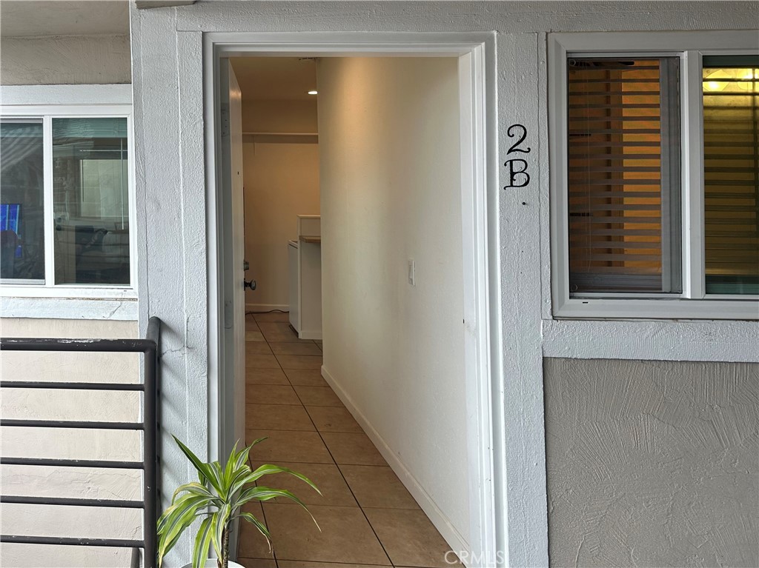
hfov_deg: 71.6
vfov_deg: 56.8
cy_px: 284
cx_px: 380
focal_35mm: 24
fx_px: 526
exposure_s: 1/120
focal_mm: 6.86
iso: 50
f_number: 1.78
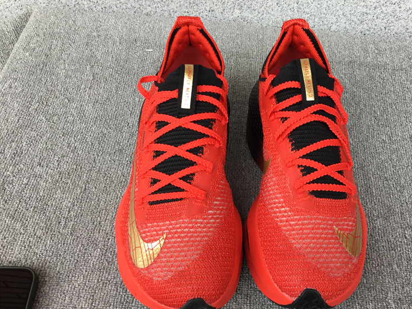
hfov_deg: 49.9
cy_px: 172
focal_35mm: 37
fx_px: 441
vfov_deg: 38.6
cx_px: 243
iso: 32
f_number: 2.4
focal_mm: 3.3
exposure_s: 1/50
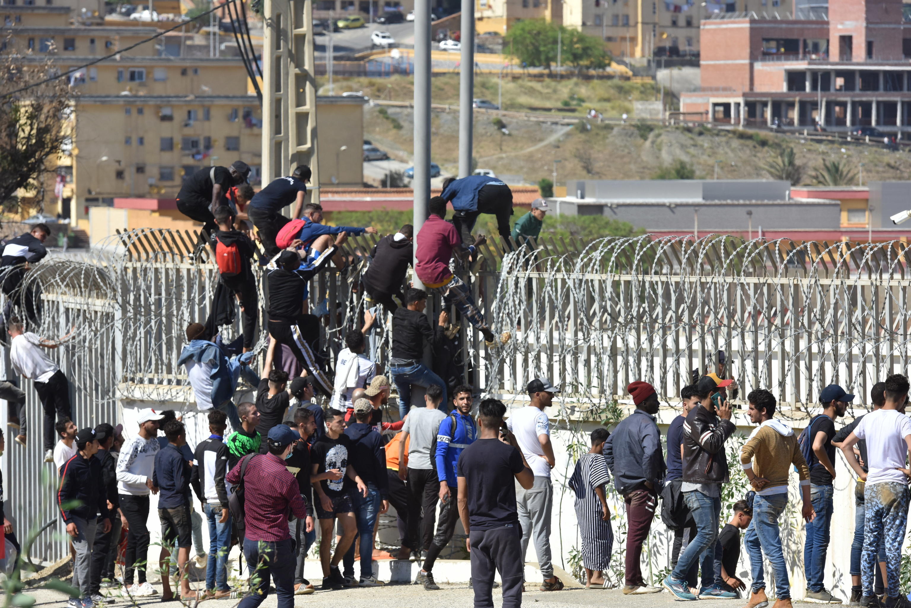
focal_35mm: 160
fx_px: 4050
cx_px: 456
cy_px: 304
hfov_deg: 12.8
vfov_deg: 8.6
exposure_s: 1/1250
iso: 320
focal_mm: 160
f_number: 8
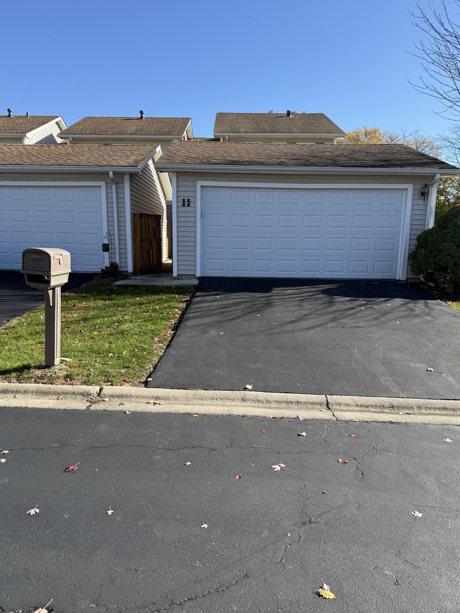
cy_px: 309
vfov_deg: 69.4
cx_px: 229
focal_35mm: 25
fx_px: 443
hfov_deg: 54.9
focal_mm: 6.76
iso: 80
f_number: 1.78
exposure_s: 1/2445
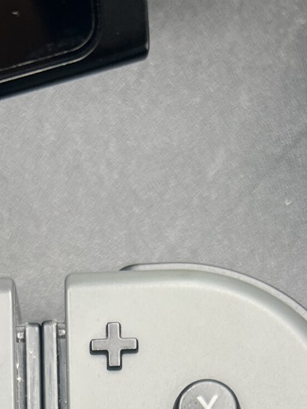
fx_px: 1064
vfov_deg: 18.3
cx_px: 63
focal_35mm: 90
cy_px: 678
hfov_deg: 16.3
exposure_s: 1/100
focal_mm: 5.7
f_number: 1.5
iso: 50
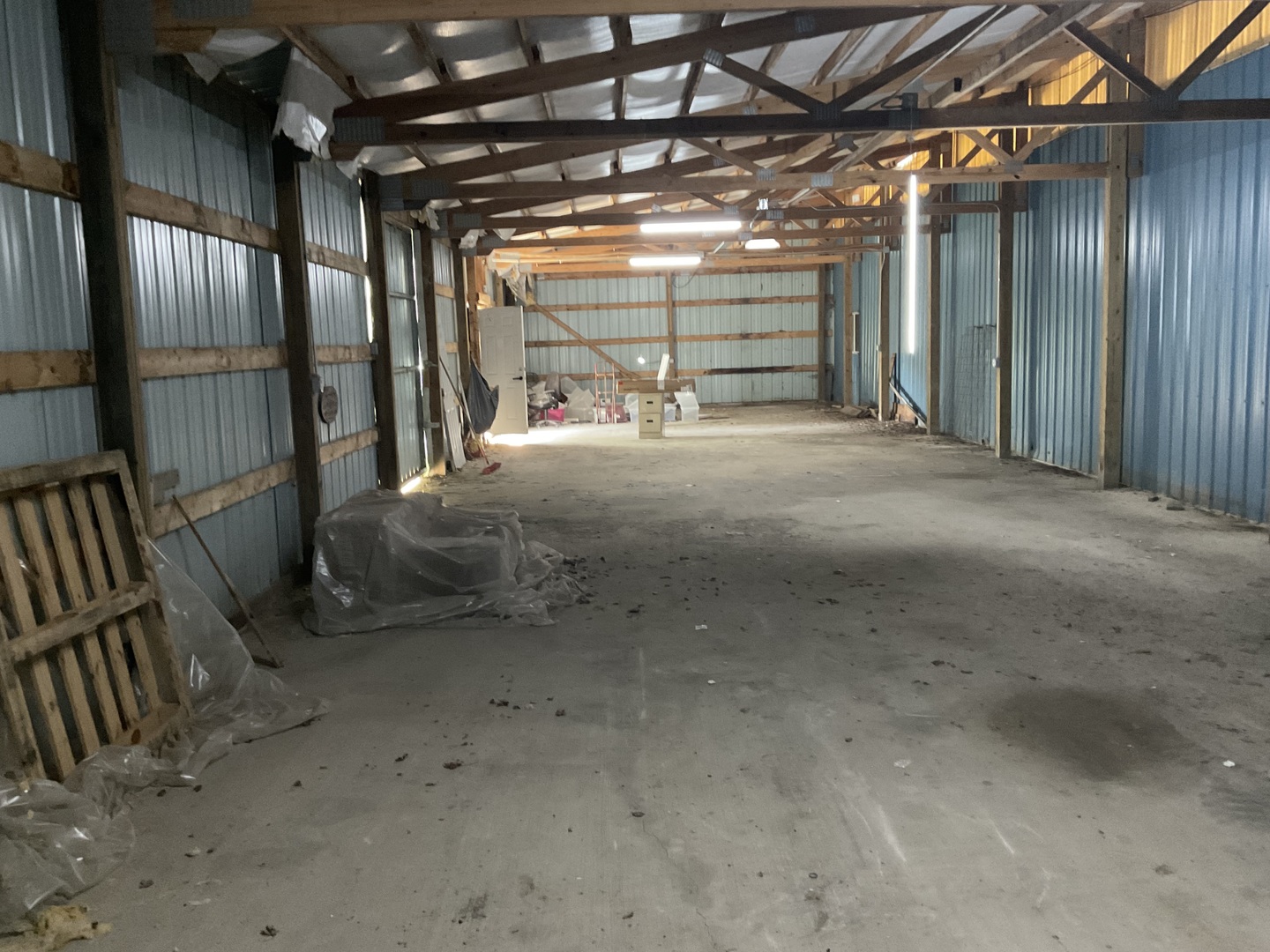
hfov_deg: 61.7
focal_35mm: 29
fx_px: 1064
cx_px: 635
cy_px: 476
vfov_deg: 48.2
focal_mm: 3
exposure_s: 1/30
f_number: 1.8
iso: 320
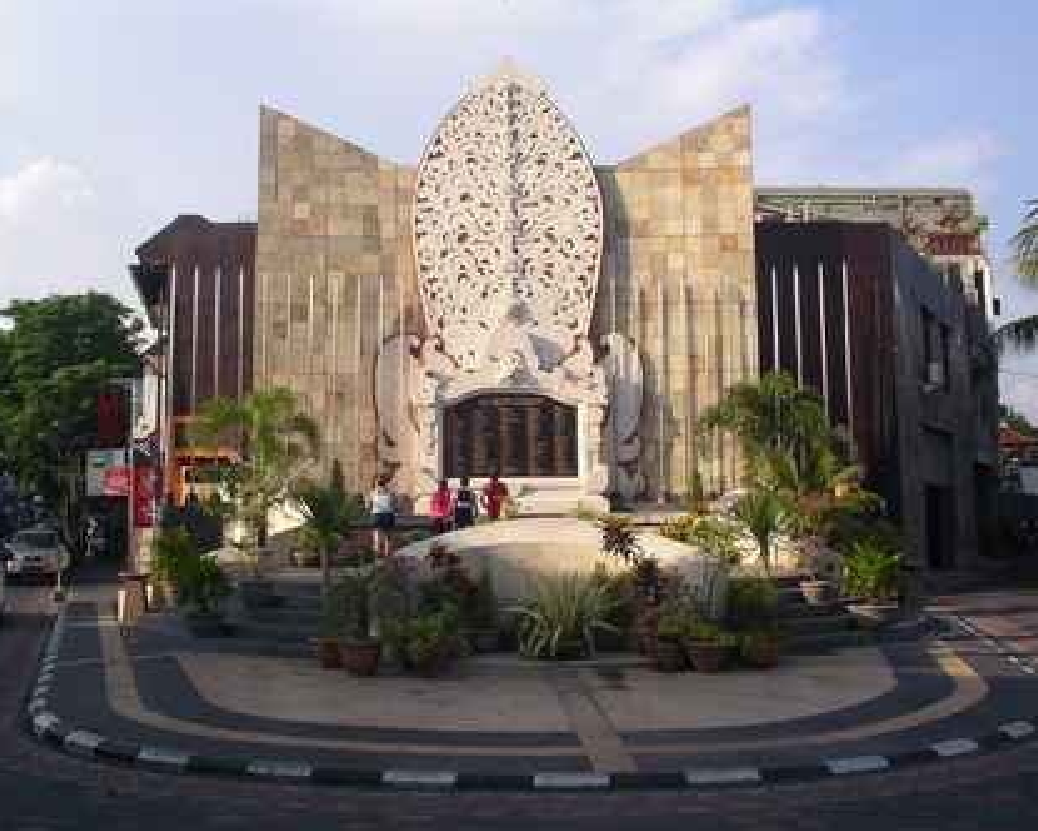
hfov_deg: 46.8
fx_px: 1198
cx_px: 498
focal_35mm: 39
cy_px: 416
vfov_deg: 38.2
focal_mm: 5.7
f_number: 6.9
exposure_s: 1/100
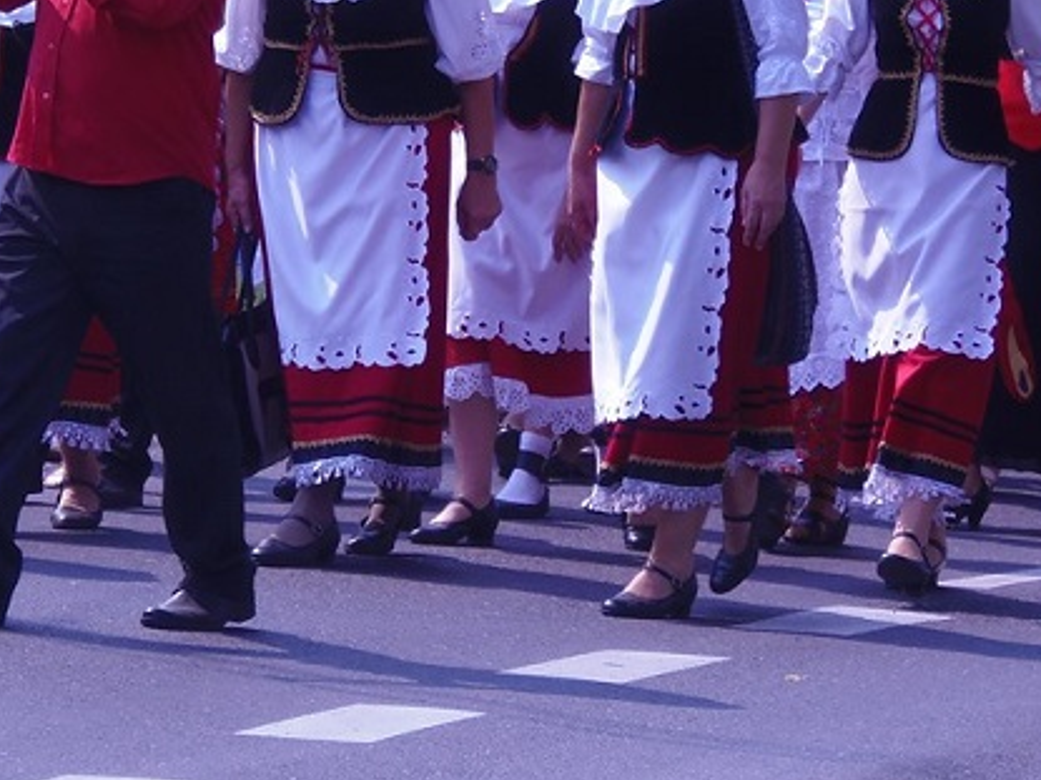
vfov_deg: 3.2
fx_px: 14040
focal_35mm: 467
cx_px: 482
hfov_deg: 4.2
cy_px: 100
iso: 64
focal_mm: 44.9
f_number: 5.1
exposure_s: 1/250
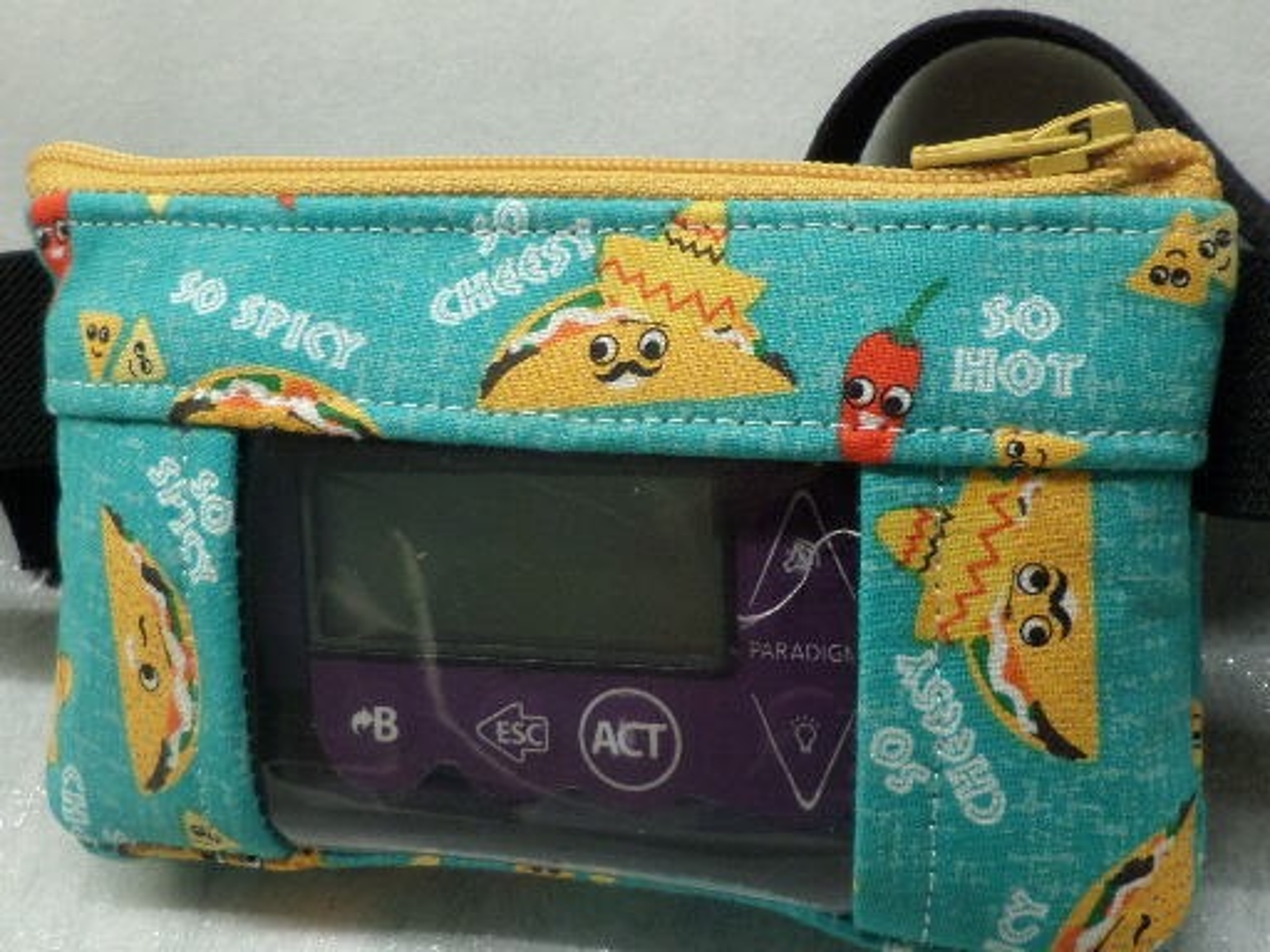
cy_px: 476
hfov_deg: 71.6
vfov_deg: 56.8
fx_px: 881
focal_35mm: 24
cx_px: 635
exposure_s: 1/30
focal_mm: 4.3
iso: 160
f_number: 3.1
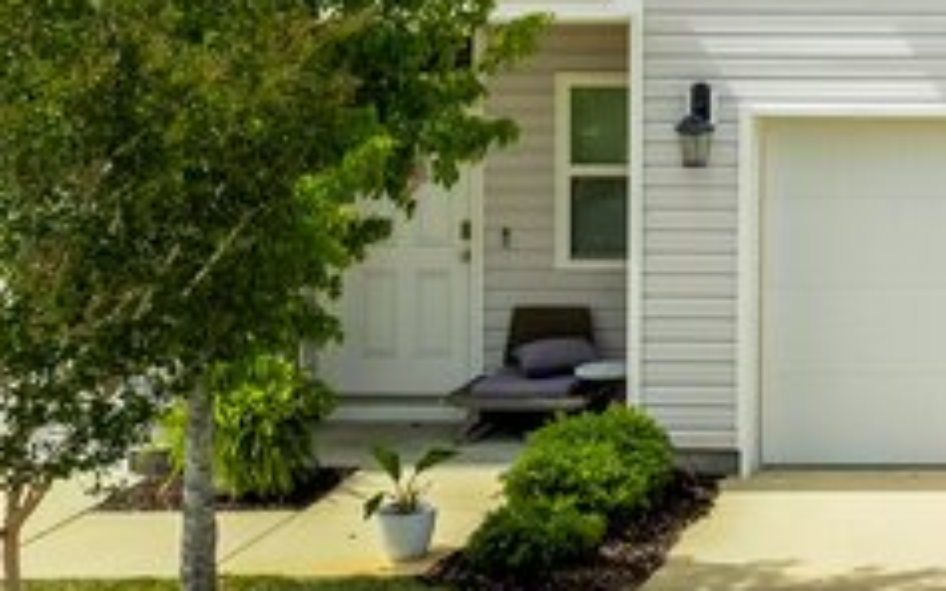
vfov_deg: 14.7
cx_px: 1269
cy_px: -106
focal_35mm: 86
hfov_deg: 21.5
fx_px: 2217
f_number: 3.5
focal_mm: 12.29
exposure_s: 1/1600
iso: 200
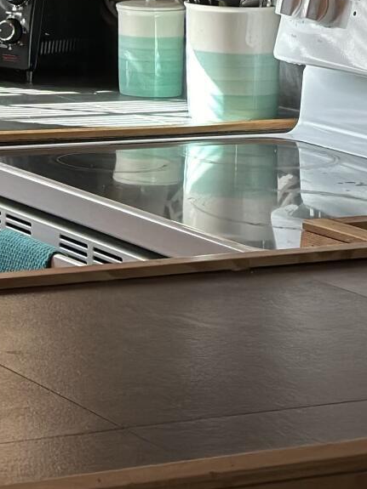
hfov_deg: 8.7
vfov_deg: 11.4
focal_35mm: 167
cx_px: -124
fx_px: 2362
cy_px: -237
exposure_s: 1/120
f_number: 1.78
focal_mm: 6.86
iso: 100
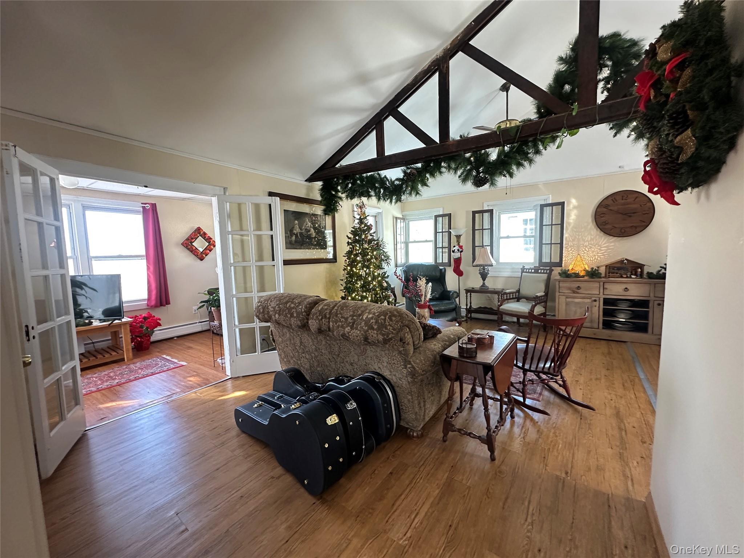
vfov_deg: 85.7
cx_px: 372
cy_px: 279
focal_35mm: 14
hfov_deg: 102.1
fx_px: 301
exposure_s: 1/60
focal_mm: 2.22
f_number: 2.2
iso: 320
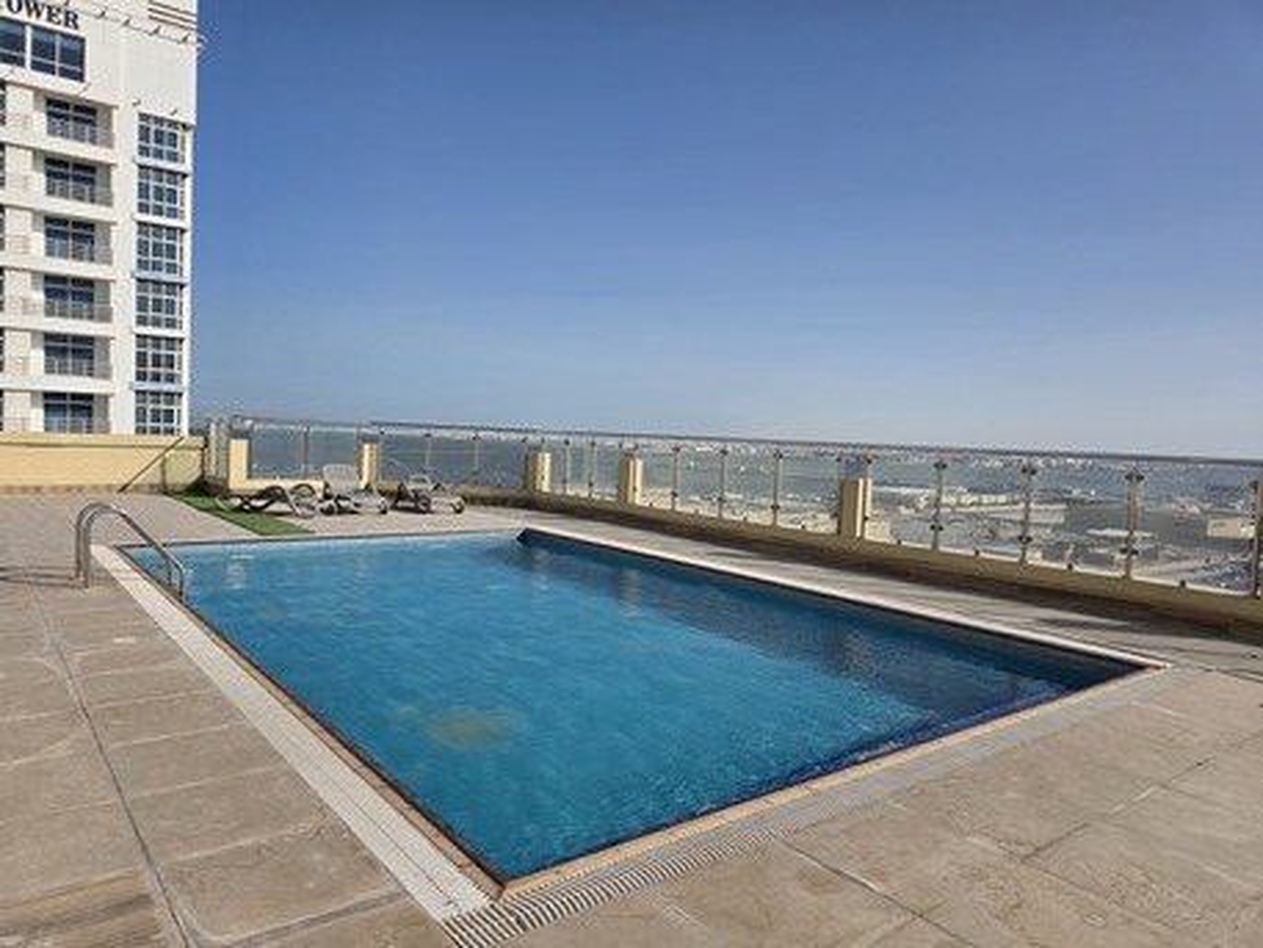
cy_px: 474
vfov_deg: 58.9
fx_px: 839
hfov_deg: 73.9
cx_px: 632
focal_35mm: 23
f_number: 1.7
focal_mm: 6.3
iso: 64
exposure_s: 1/7944
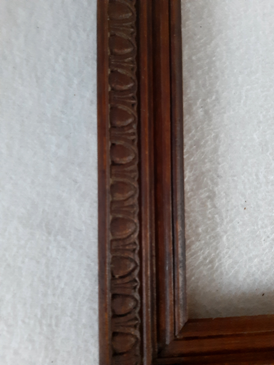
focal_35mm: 27
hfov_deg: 51.4
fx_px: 285
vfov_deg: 65.3
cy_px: 182
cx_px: 137
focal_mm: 3.93
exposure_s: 1/10
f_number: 1.7
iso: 1250
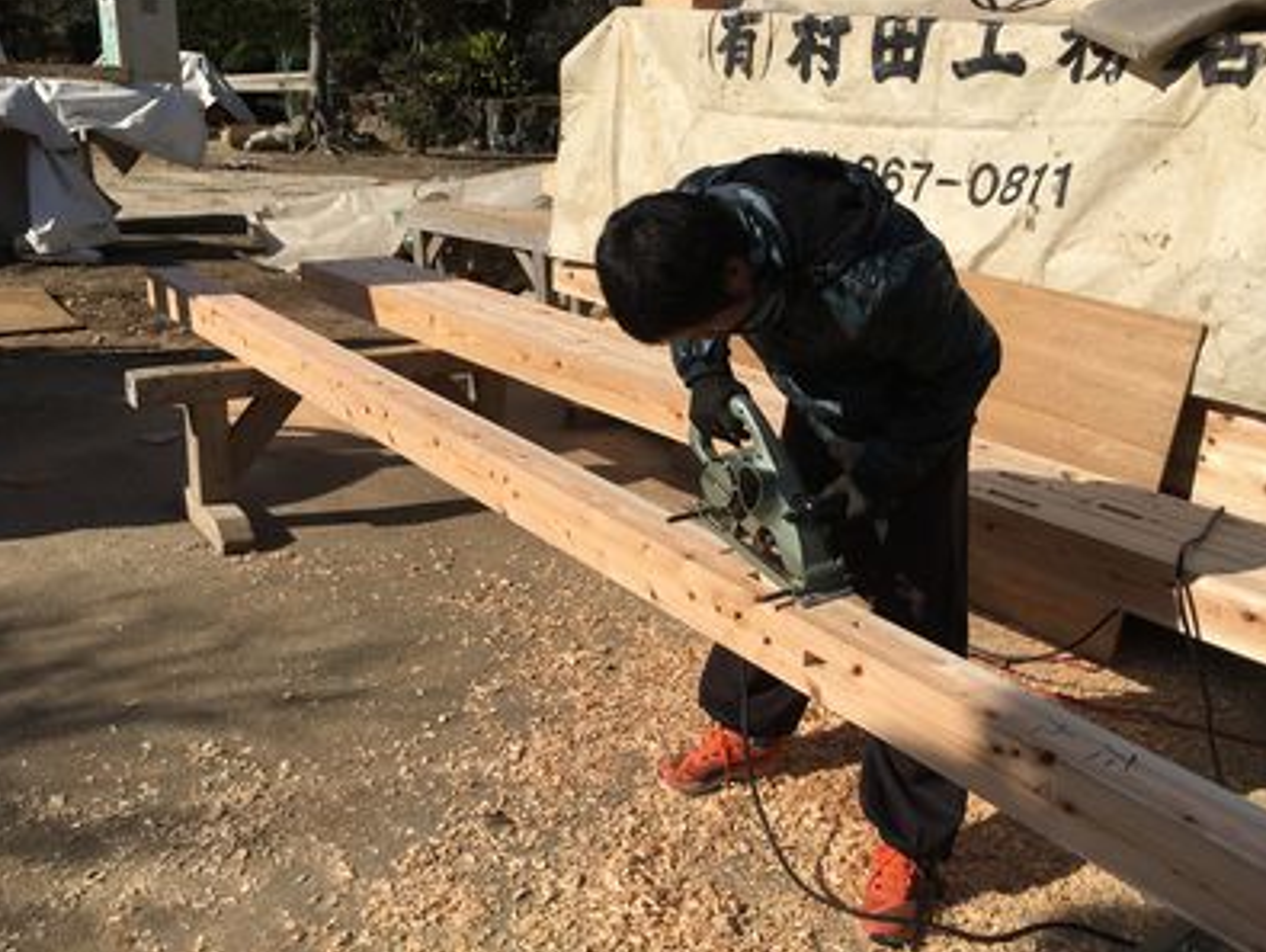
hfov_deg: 55.1
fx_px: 1208
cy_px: 522
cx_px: 715
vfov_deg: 43.0
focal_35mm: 33
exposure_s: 1/2959
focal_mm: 4.15
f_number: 2.2
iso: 25
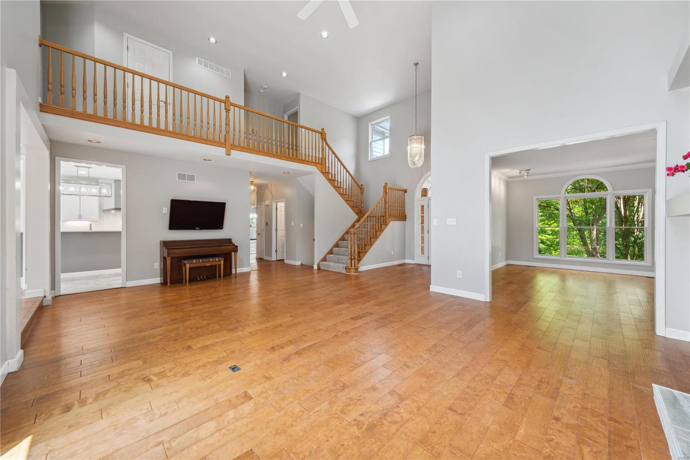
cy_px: 230
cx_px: 345
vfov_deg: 85.4
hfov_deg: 108.3
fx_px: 249
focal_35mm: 13
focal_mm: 13
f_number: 8
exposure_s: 1/5
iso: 100
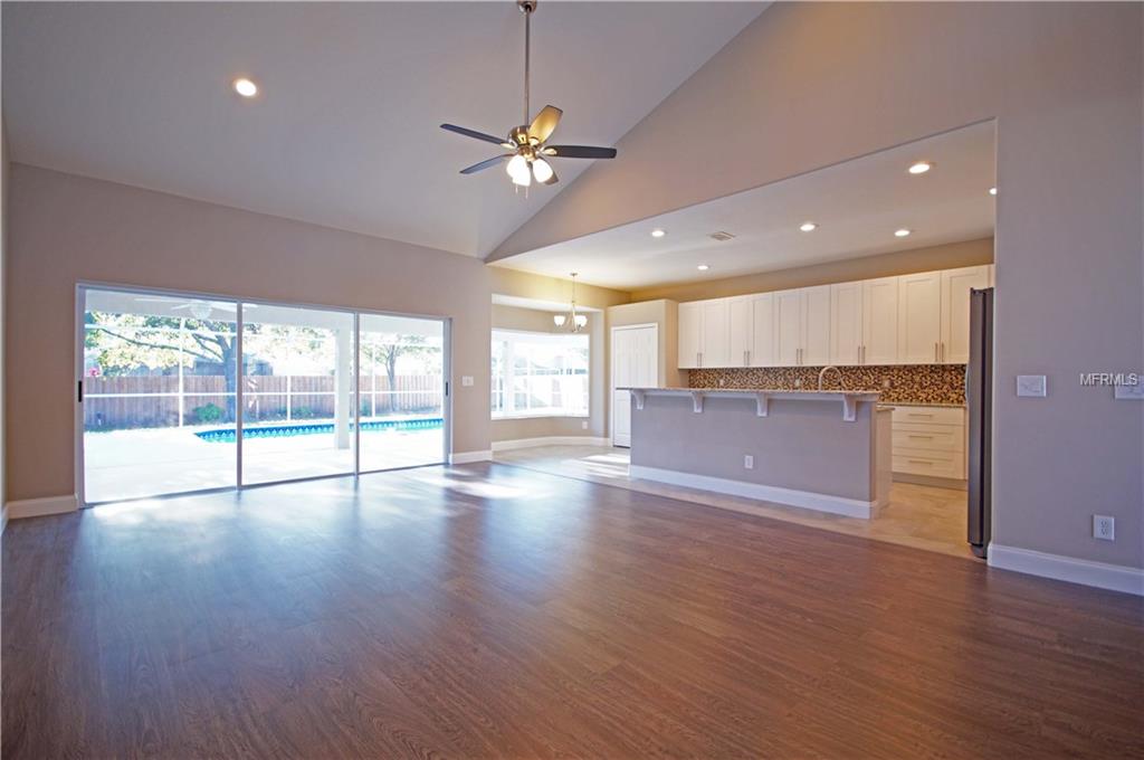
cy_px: 380
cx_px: 572
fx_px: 476
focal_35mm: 15
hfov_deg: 100.5
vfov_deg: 77.2
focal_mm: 10
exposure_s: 1/20
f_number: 4
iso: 200
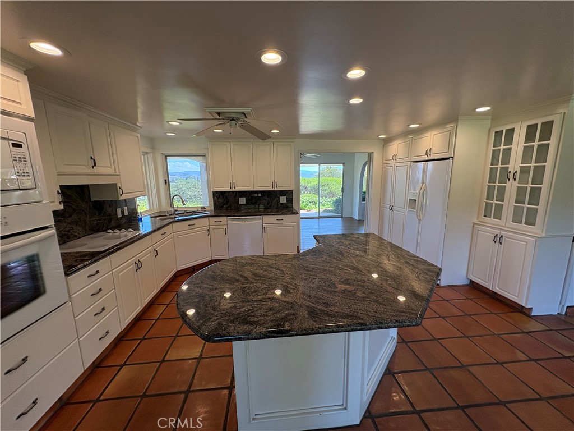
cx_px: 287
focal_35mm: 14
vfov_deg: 85.7
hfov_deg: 102.1
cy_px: 216
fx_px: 232
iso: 80
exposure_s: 1/127
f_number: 2.2
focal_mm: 2.22
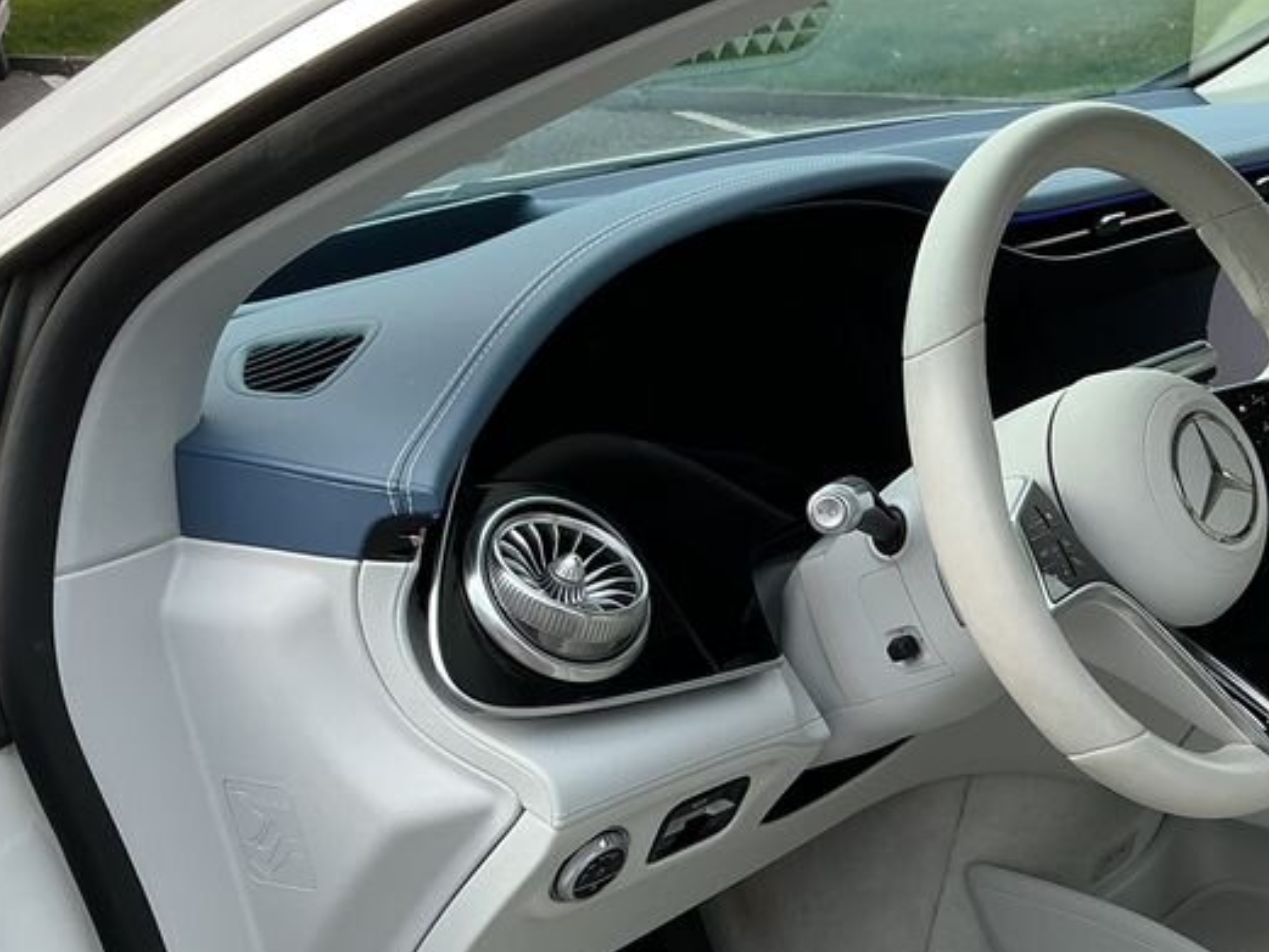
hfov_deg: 32.4
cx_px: 1096
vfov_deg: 25.2
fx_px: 2090
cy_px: 774
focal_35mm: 57
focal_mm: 3
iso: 25
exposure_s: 1/367
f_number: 1.8
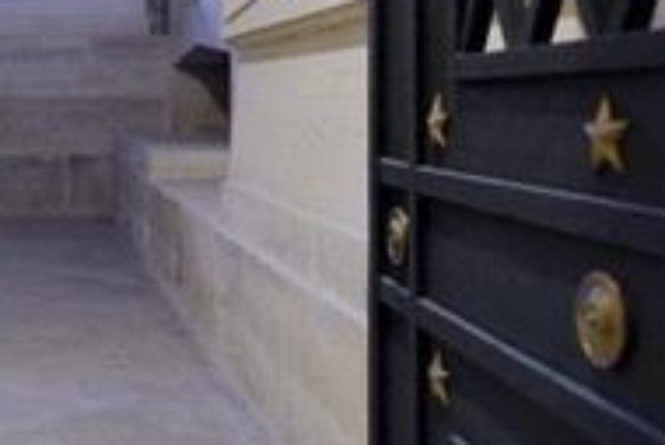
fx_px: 980
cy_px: 105
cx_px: -32
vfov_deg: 25.2
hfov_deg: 33.6
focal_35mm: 53
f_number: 5.6
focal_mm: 24
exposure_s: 1/4
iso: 1600
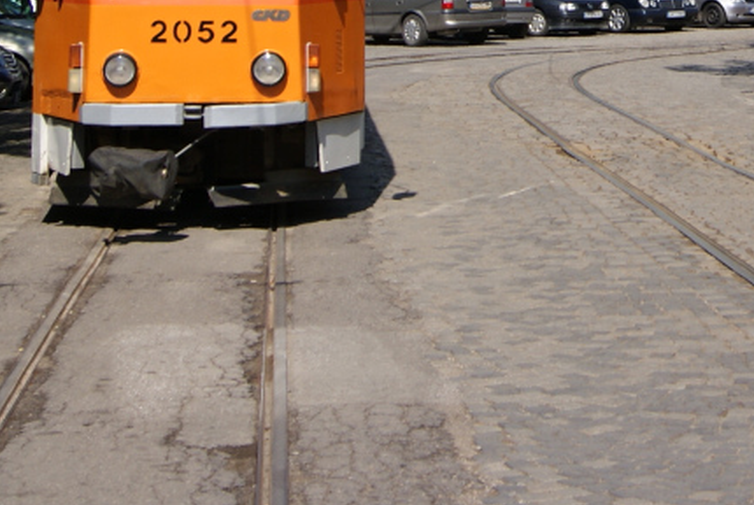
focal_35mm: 118
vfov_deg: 11.2
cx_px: 701
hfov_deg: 17.0
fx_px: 2475
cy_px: -254
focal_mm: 26
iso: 100
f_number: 8
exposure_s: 1/320
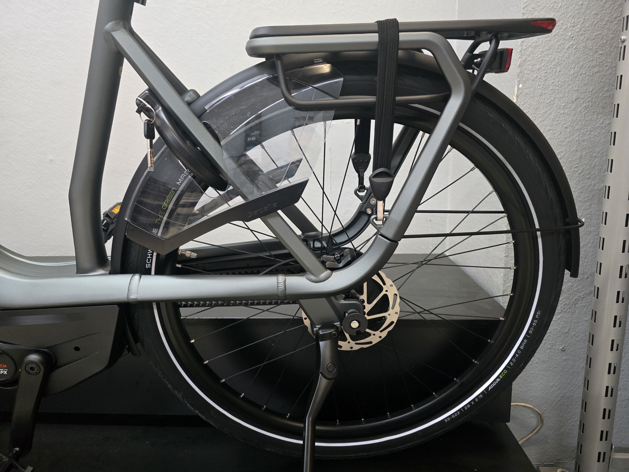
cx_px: 314
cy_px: 236
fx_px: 418
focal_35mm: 23
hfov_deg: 73.9
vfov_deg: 58.9
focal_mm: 6.3
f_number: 1.7
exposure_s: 1/100
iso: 1600
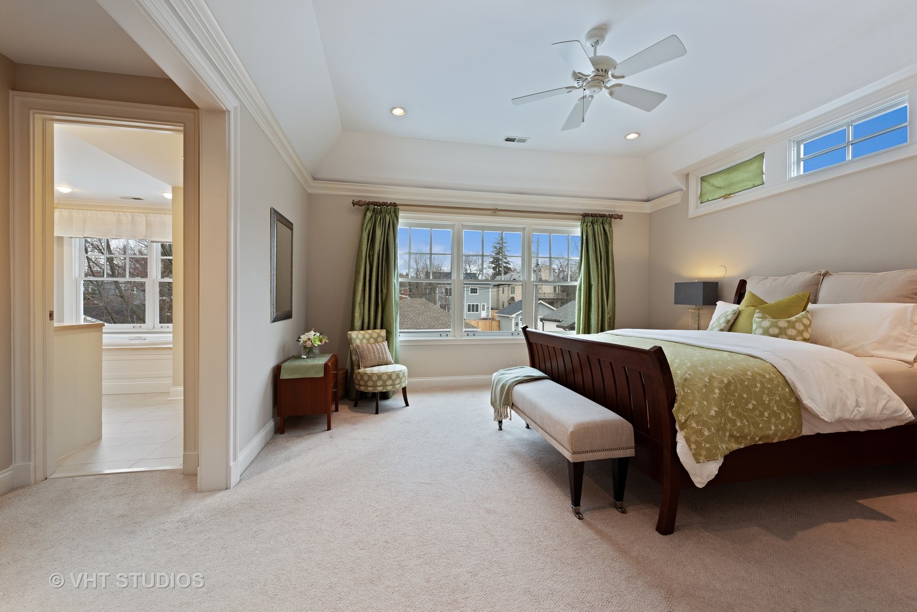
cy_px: 306
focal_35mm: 14
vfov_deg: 81.2
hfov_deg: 104.2
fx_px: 357
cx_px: 458
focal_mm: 14
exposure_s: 1/8
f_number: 9.5
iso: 200
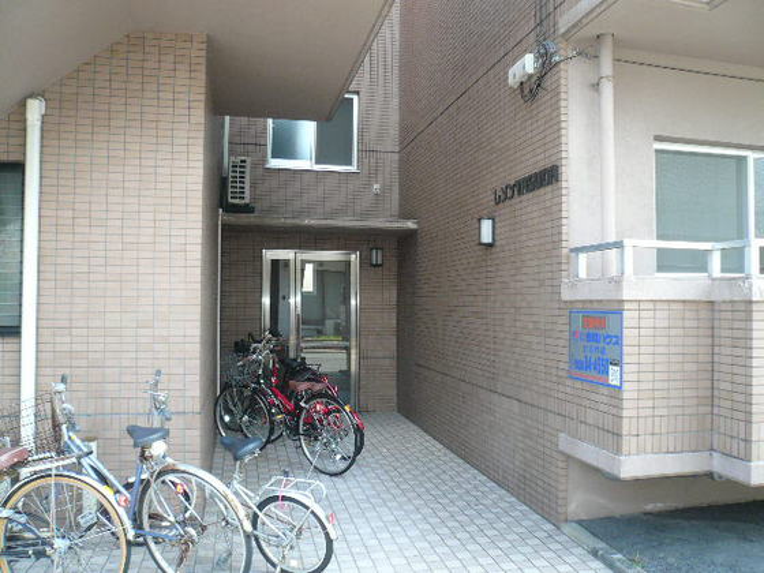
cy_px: 286
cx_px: 382
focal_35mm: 28
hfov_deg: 63.4
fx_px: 618
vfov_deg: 49.7
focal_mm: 4.6
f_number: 2.8
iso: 100
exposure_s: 1/100
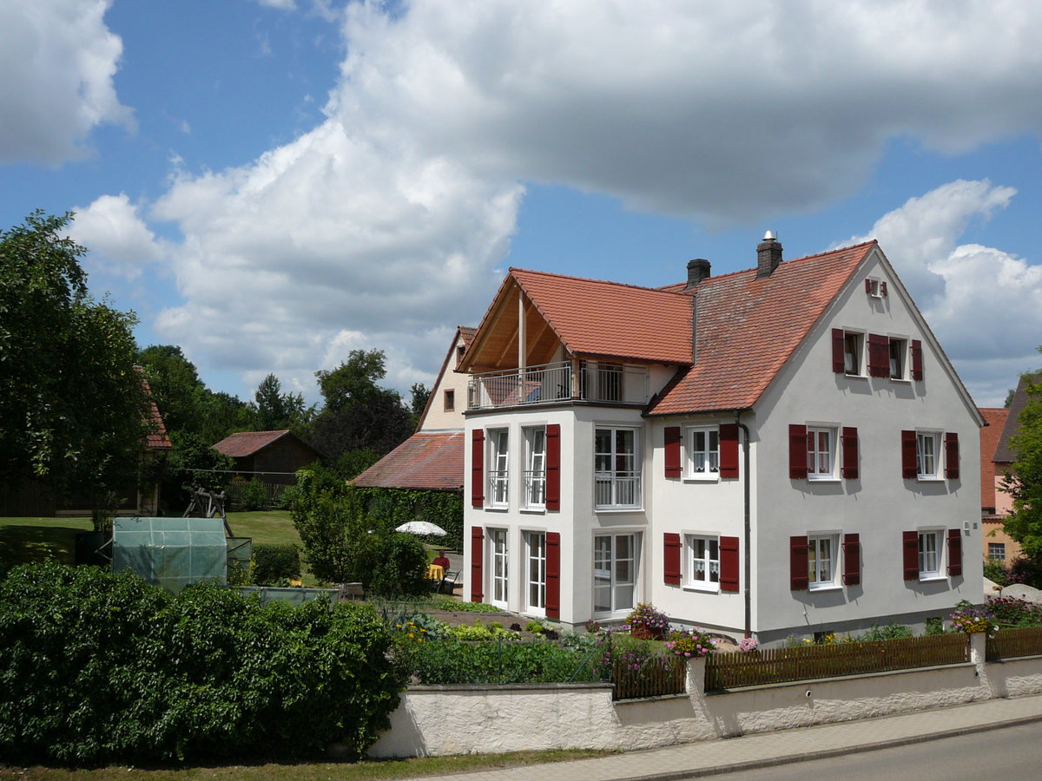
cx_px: 521
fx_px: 1054
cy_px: 390
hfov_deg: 52.6
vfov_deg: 40.7
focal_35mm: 35
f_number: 5
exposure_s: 1/640
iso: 80
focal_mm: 5.2
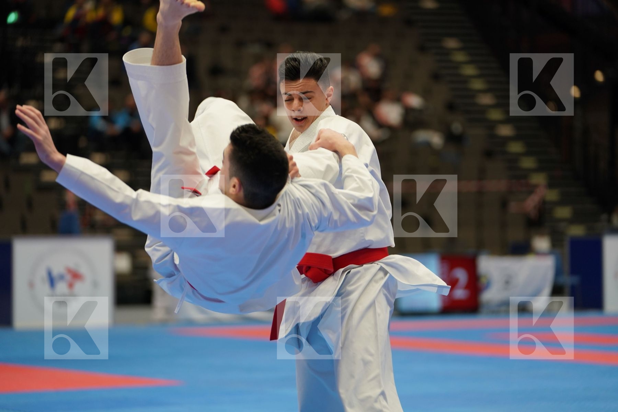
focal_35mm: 136
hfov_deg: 15.1
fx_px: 2334
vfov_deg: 10.1
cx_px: 309
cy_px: 206
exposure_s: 1/500
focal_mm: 136
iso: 1000
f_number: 2.8
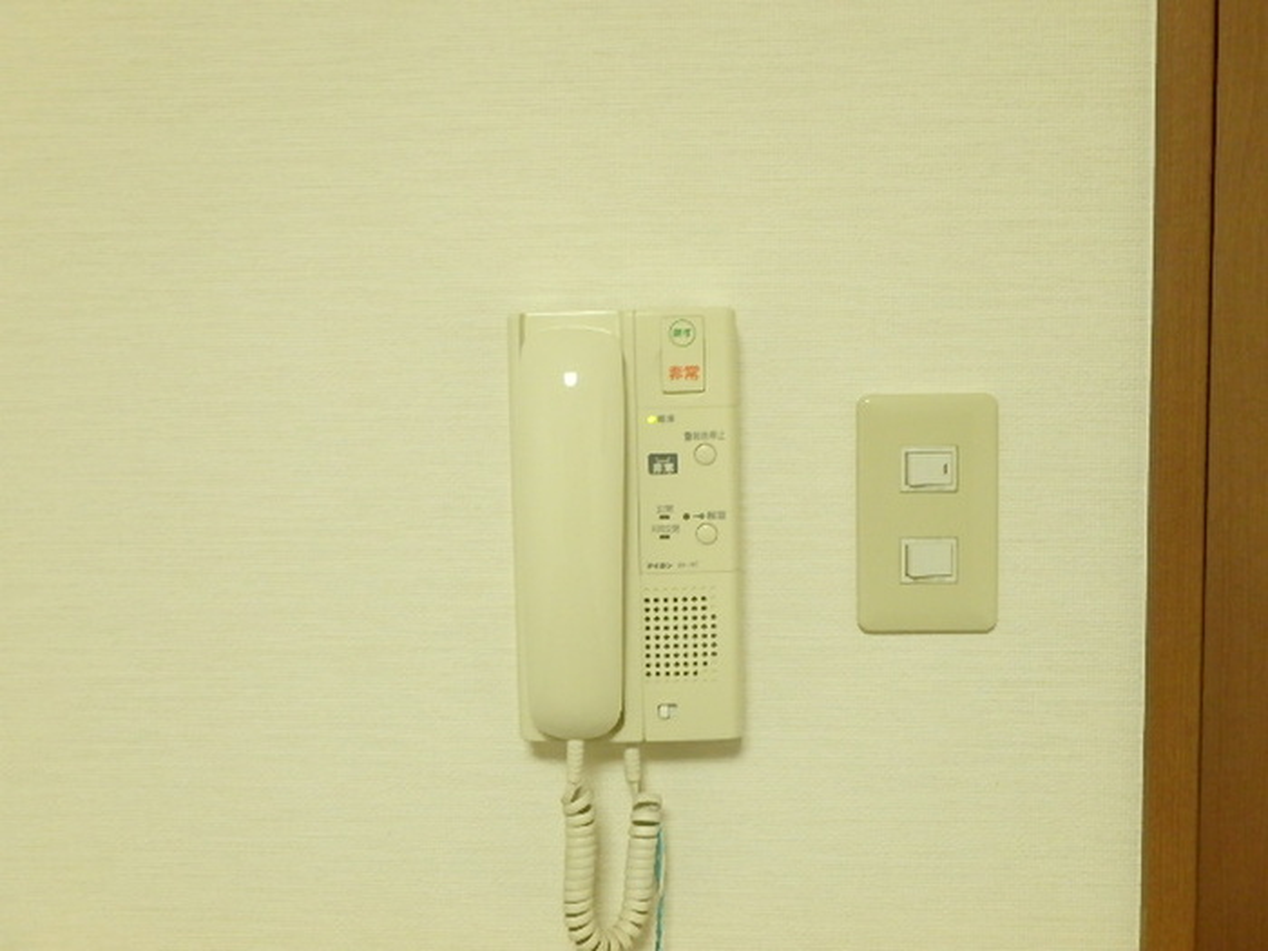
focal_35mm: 36
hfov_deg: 51.4
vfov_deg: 39.7
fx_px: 1319
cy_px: 476
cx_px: 634
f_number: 5
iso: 800
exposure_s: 1/15
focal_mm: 6.4
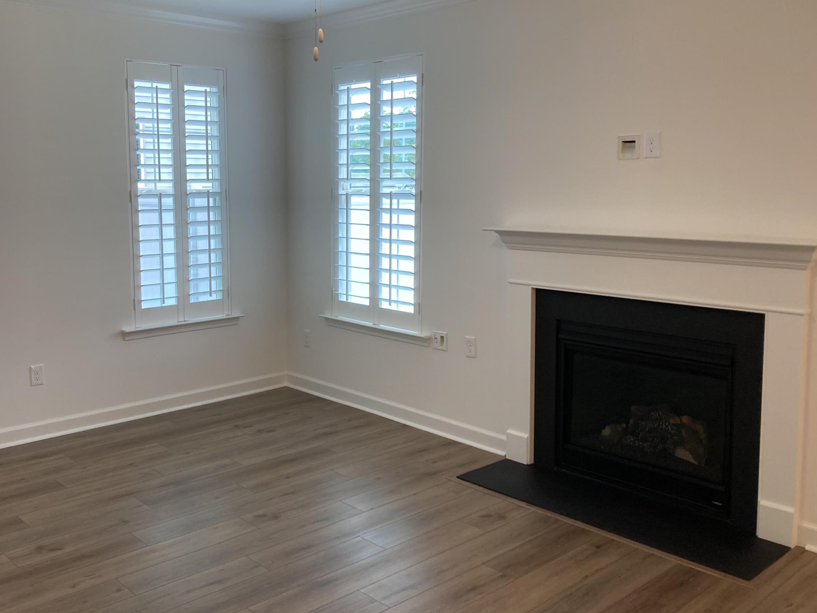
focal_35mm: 34
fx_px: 802
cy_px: 257
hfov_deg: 53.7
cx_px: 337
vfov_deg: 41.7
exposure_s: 1/60
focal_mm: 3.99
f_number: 1.8
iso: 50
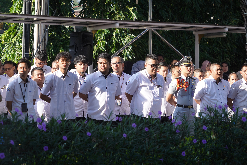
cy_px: 82
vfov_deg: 13.3
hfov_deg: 19.8
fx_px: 707
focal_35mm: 103
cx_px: 124
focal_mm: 103
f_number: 6.3
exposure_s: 1/400
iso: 400
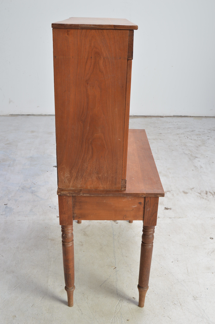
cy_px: 162
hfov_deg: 33.0
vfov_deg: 48.0
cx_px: 108
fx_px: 363
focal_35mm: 40
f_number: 9
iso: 100
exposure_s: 1/100
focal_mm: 27
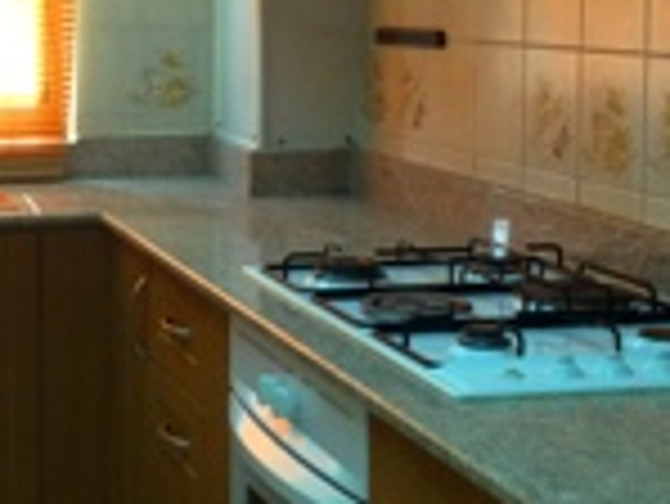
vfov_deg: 16.9
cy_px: 148
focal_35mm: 87
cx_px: 108
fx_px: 1685
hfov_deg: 22.1
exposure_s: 1/33
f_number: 2.2
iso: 50
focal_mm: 4.15
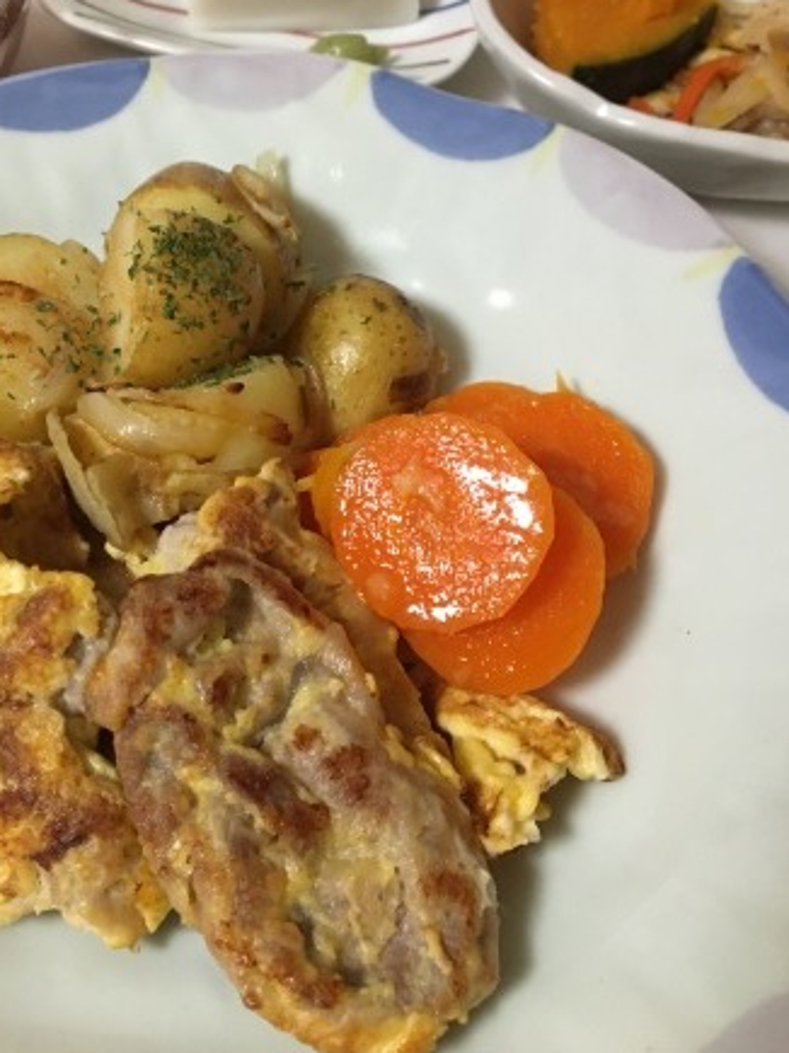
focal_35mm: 40
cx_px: 254
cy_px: 346
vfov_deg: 46.0
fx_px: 1216
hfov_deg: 35.5
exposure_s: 1/33
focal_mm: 4.15
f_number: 2.2
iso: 250
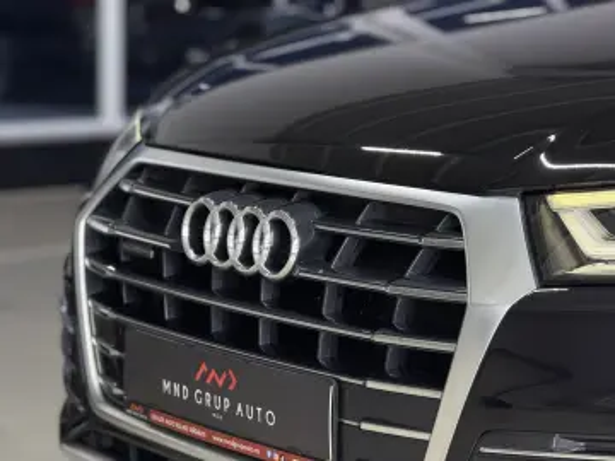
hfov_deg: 16.4
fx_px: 2132
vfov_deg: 12.3
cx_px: 308
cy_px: 230
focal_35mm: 120
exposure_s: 1/100
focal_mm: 15.66
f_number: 2.8
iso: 500
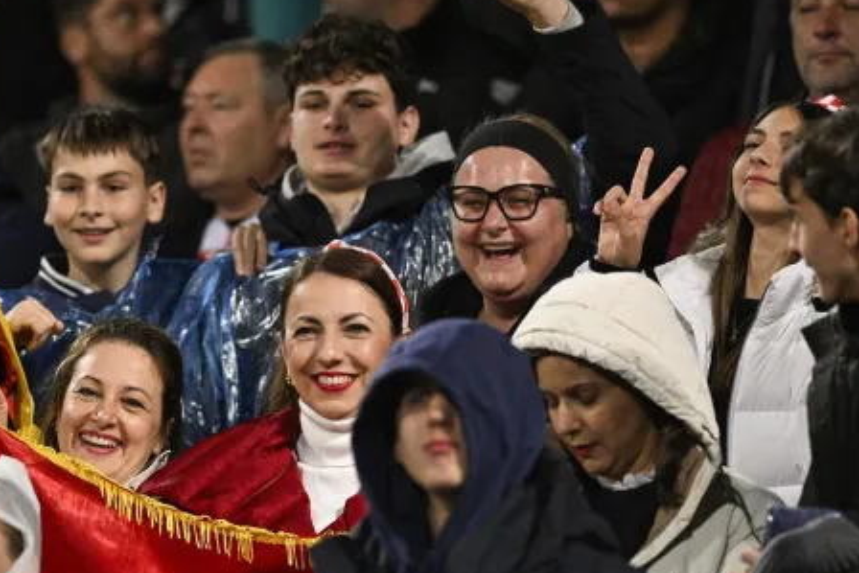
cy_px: 474
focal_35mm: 509
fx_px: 12149
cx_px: 366
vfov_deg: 2.7
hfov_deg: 4.0
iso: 4000
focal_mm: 300
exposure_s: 1/1600
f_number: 2.8
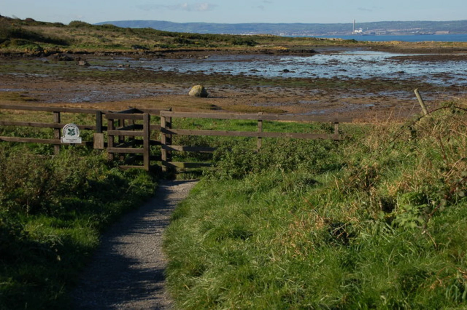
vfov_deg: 22.6
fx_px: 778
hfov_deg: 33.4
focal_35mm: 60
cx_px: 234
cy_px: 155
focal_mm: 40
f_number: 8
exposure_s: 1/400
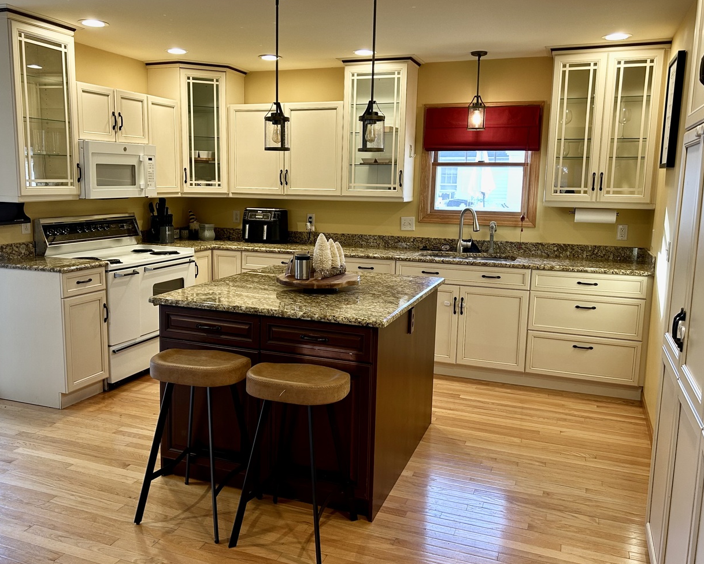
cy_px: 273
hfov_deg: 58.7
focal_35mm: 30
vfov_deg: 48.5
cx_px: 327
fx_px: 625
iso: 100
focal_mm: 5.7
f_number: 1.5
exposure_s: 1/120
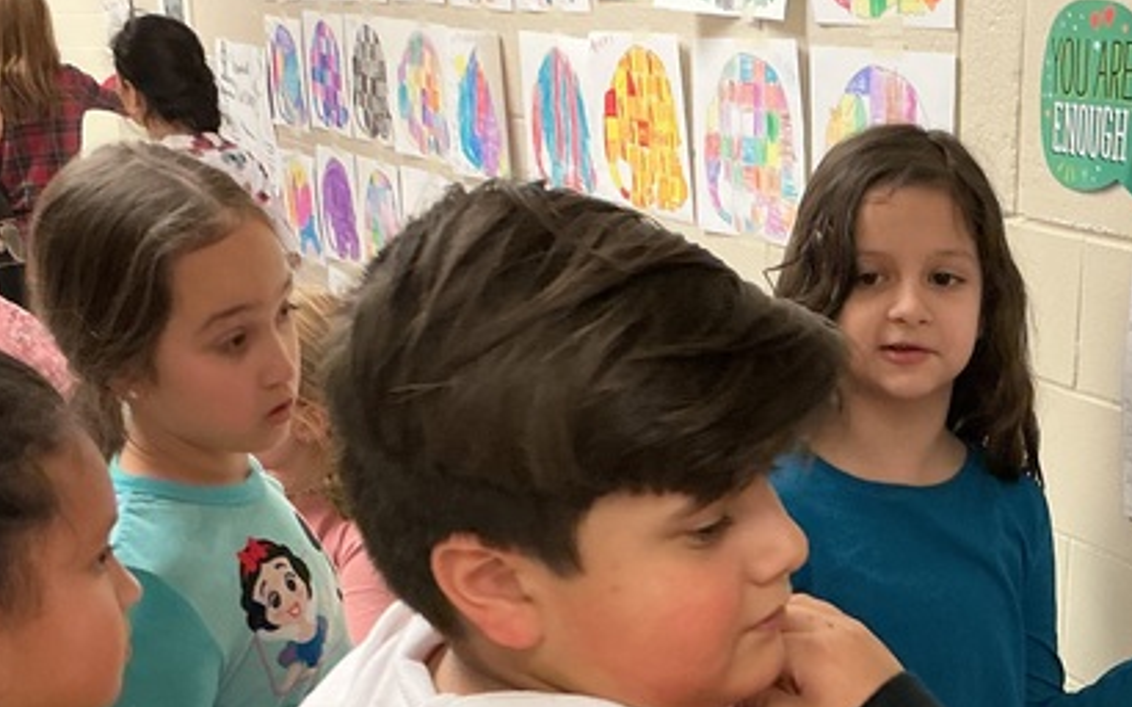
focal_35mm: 60
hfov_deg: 33.0
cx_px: 908
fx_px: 1851
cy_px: 707
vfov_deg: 20.9
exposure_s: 1/60
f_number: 1.8
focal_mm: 3
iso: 160
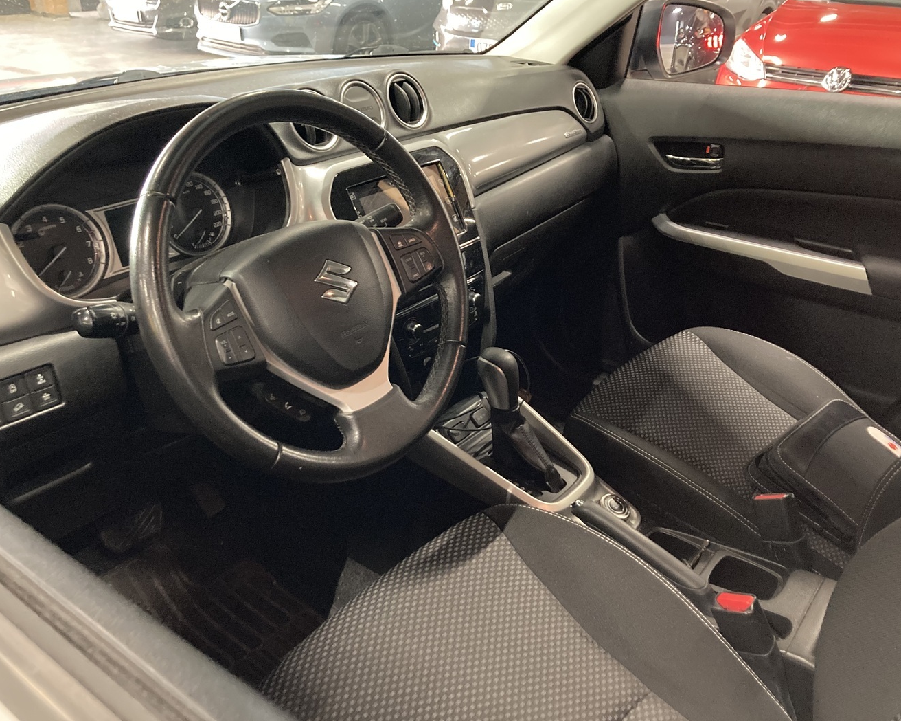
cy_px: 355
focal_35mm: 30
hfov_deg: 58.8
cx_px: 459
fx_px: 800
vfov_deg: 48.5
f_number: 1.8
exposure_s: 1/29
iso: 640
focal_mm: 3.99
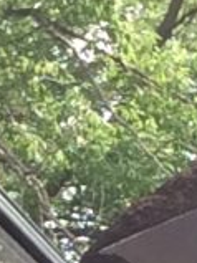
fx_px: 1520
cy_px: 577
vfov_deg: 9.1
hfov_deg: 7.4
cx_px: 166
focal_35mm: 200
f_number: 2.4
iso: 50
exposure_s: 1/364
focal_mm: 2.15
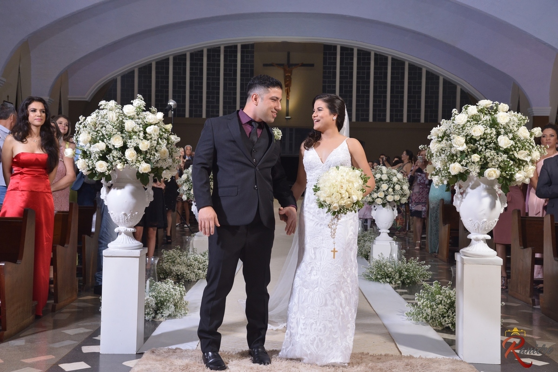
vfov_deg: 29.3
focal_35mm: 46
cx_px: 279
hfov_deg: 42.7
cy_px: 186
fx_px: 713
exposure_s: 1/200
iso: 1600
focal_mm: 46
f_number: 9
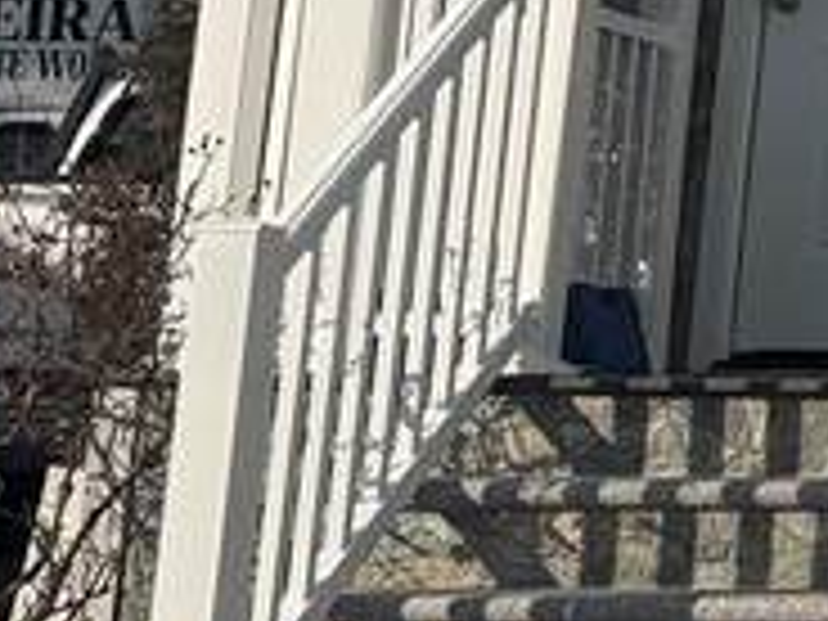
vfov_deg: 8.6
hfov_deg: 9.4
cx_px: 2457
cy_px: -396
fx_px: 3995
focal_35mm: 167
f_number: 1.78
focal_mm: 6.76
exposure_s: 1/8130
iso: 80
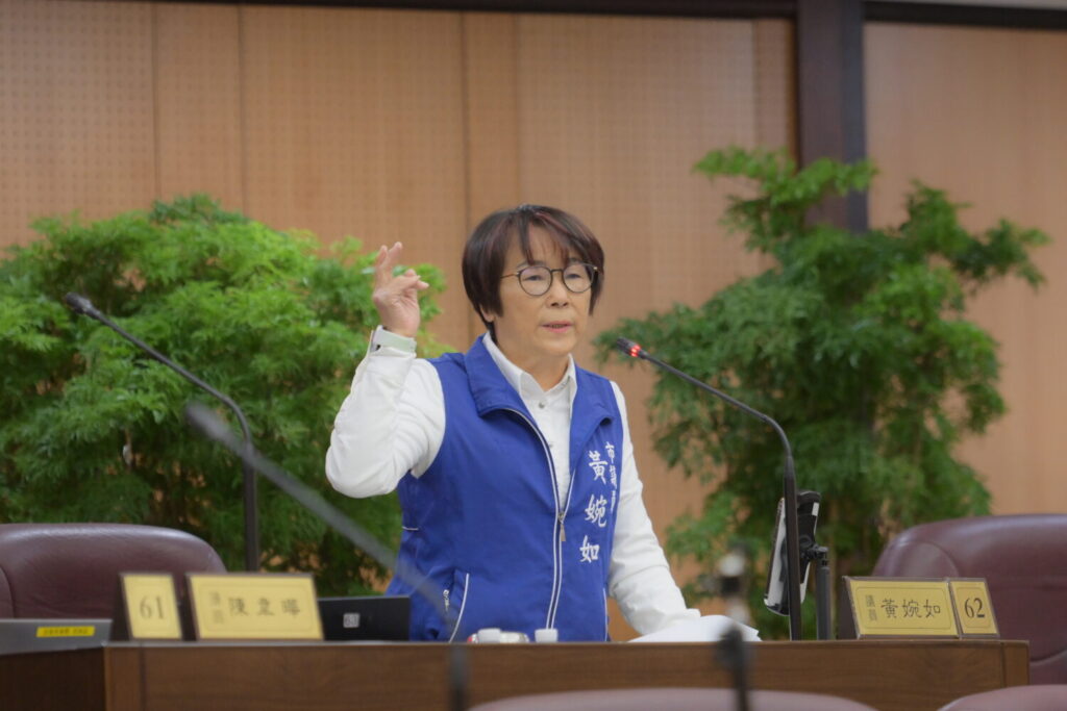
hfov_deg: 9.1
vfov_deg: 6.1
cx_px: 534
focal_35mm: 225
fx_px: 6669
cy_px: 356
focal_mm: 150
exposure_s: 1/200
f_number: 3.2
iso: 2000
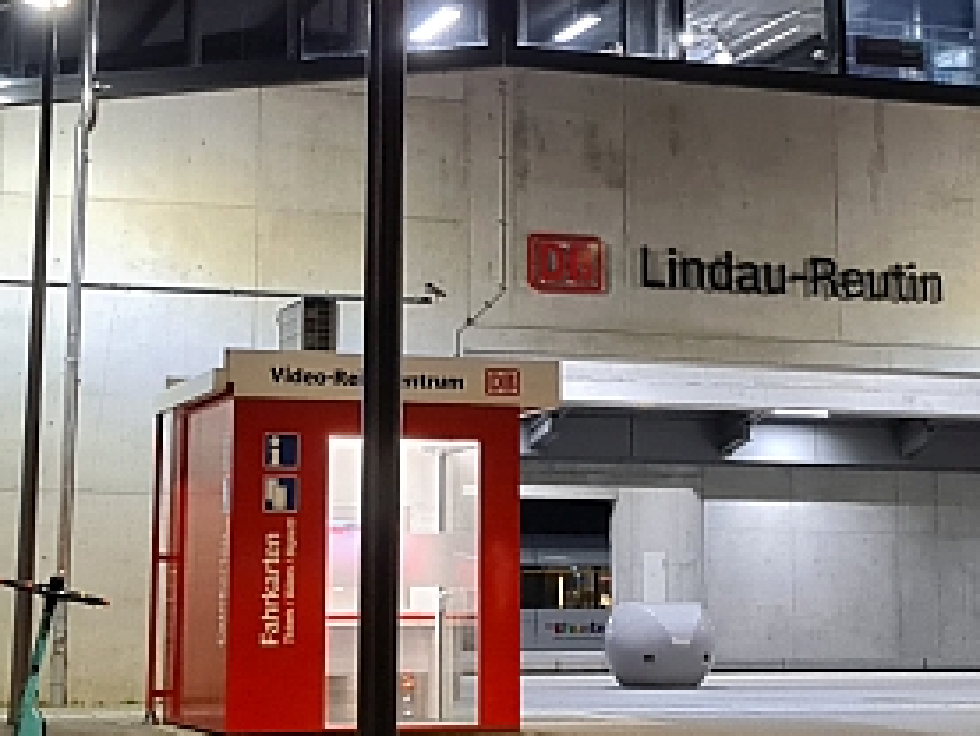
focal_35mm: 75
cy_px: 237
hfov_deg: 25.9
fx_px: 2124
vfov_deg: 19.6
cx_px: 393
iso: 500
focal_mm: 5.4
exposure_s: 1/33
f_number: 1.8
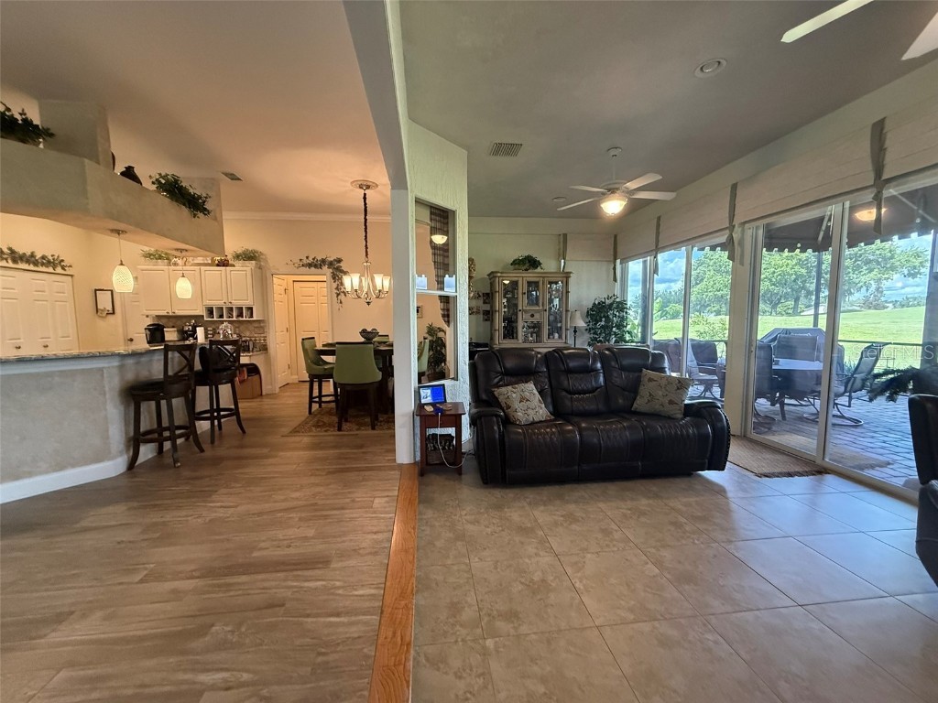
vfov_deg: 85.7
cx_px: 469
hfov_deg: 102.1
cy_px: 352
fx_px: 379
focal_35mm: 14
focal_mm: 2.22
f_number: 2.2
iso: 640
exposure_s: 1/120
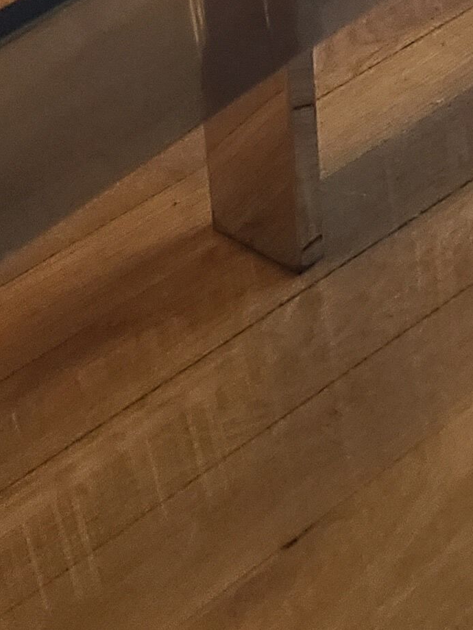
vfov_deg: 15.7
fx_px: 2077
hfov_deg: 12.2
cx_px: 772
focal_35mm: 114
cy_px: -343
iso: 640
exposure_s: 1/50
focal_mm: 5.4
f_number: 1.8
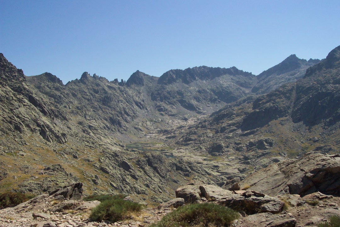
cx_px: 170
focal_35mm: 38
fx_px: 359
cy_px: 114
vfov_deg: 35.1
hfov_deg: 50.7
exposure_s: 1/1000
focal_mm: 8
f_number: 4.8
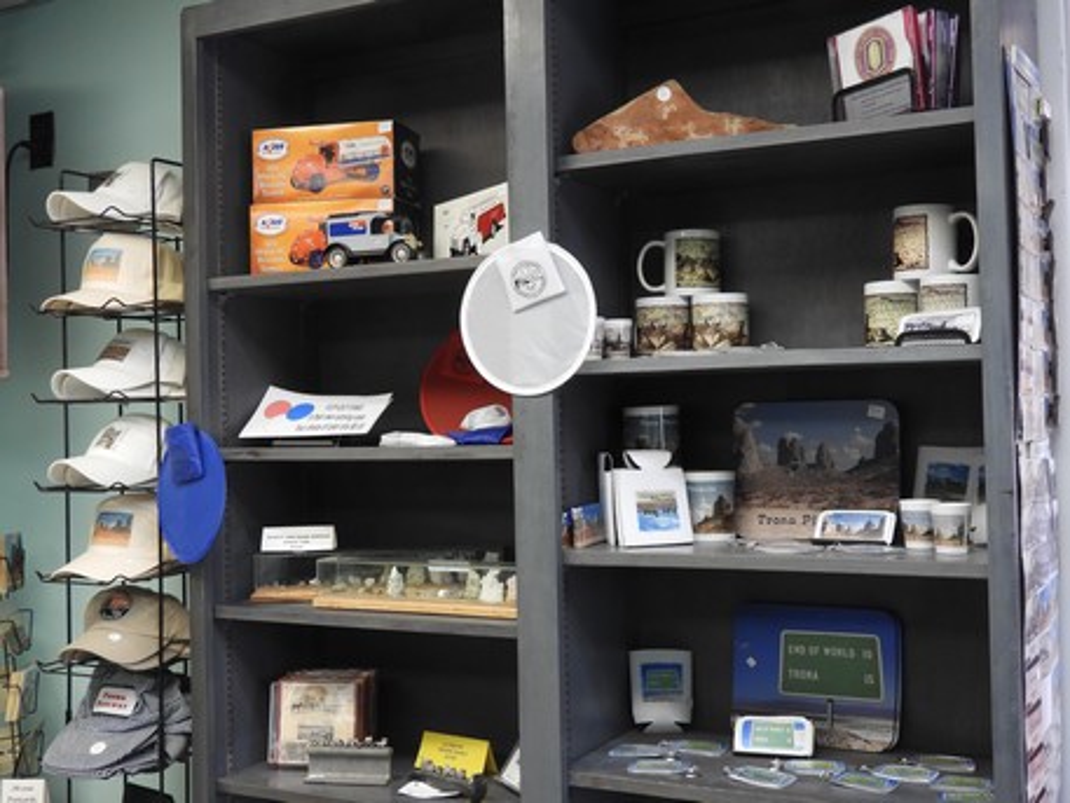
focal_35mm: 43
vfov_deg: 33.6
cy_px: 402
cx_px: 535
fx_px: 1330
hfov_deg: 43.8
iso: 360
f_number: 3.2
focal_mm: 7.7
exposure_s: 1/30
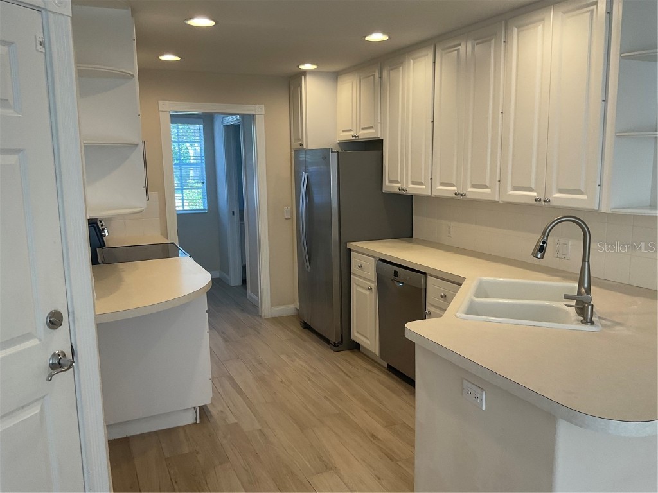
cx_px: 329
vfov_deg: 48.2
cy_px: 246
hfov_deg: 61.7
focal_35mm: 29
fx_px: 551
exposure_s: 1/60
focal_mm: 3
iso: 40
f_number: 1.8
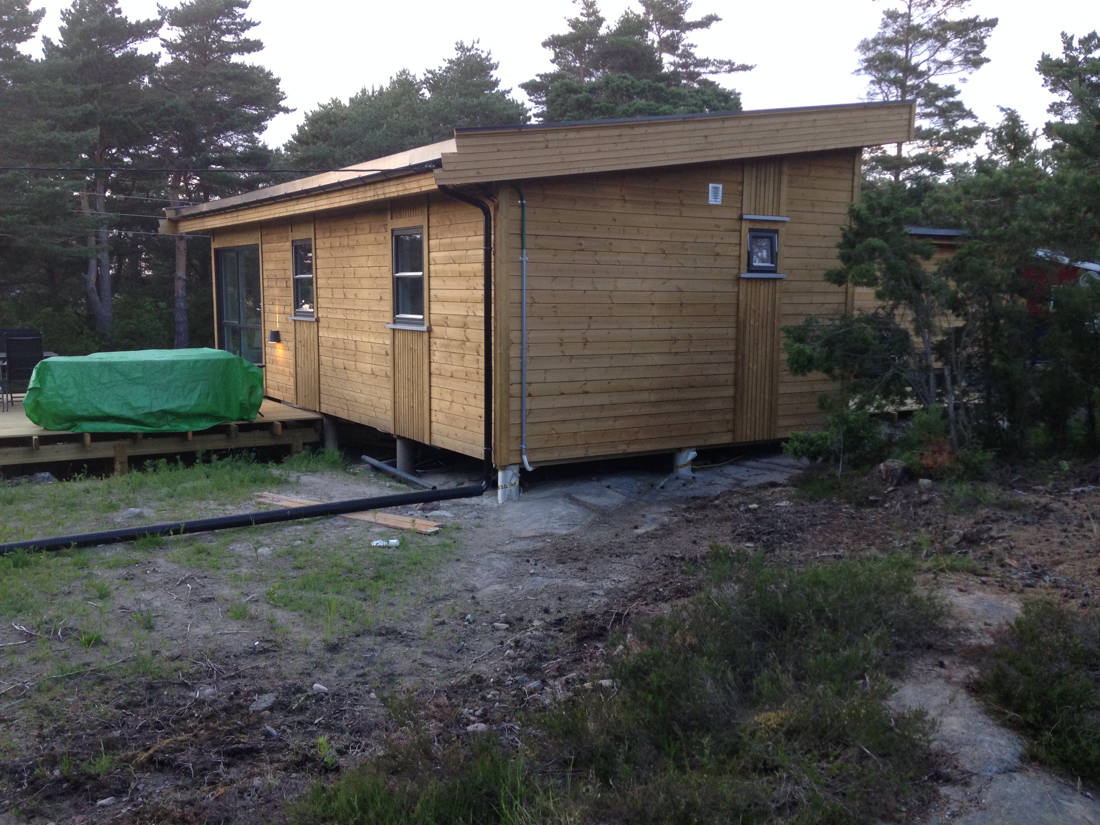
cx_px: 550
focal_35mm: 33
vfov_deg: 42.9
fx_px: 1049
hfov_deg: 55.4
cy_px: 412
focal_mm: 4.12
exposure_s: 1/120
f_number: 2.4
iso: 80
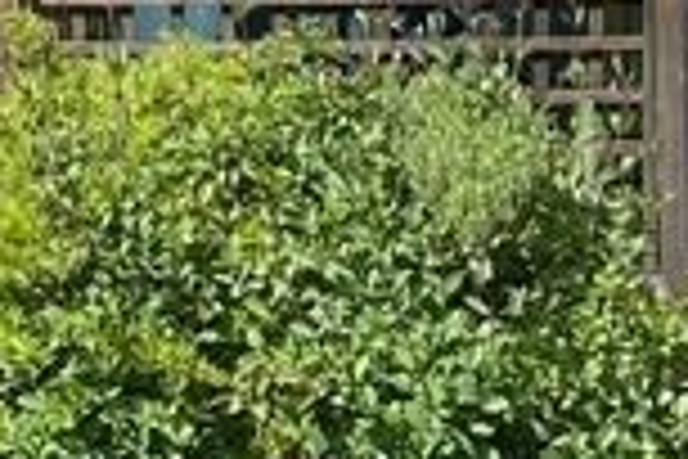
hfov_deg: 11.1
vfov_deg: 7.6
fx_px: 3459
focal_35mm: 181
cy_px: 166
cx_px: -220
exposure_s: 1/833
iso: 32
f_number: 1.8
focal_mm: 4.25
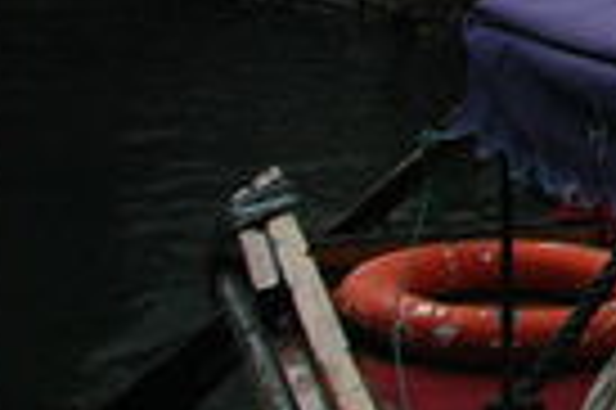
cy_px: -620
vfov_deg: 5.4
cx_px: 1763
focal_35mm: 246
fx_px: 4204
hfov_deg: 7.5
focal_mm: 28
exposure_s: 1/250
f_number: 10
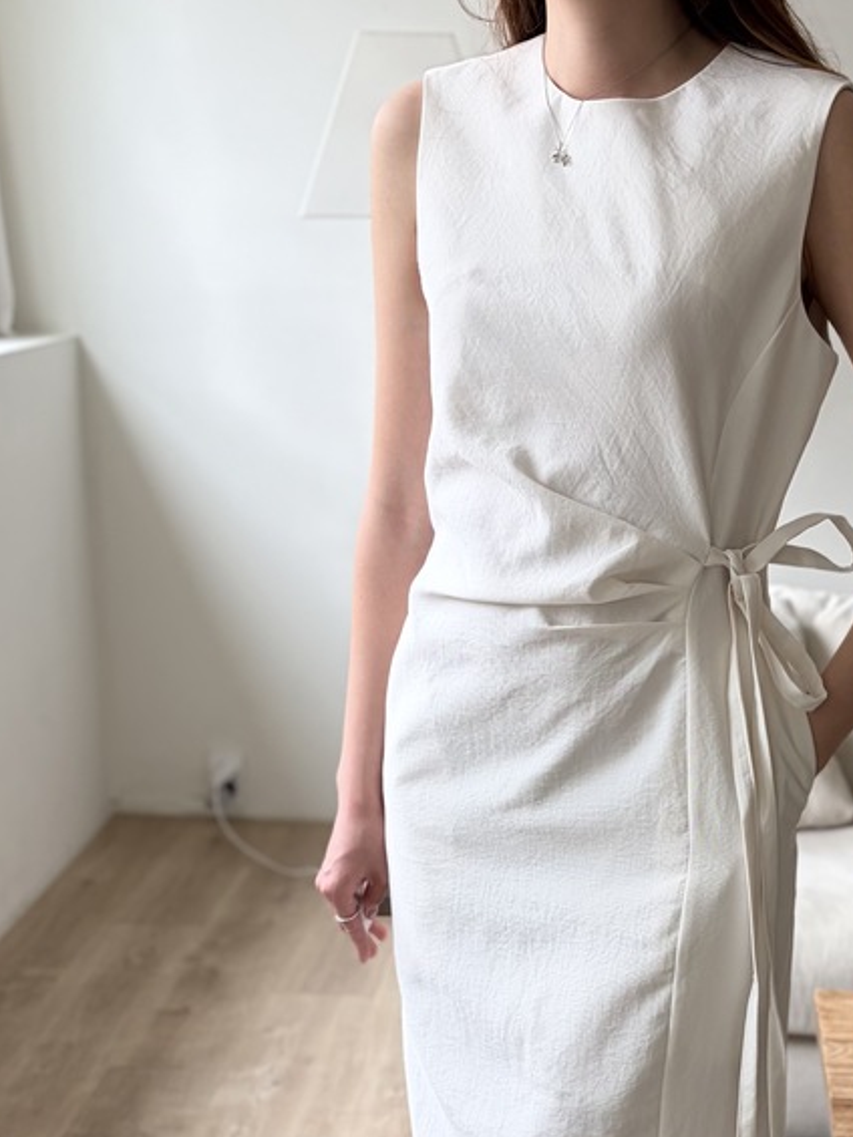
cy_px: 990
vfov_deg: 38.8
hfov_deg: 31.1
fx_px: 1511
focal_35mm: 46
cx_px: 608
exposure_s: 1/120
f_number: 1.6
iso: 40
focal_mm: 5.96
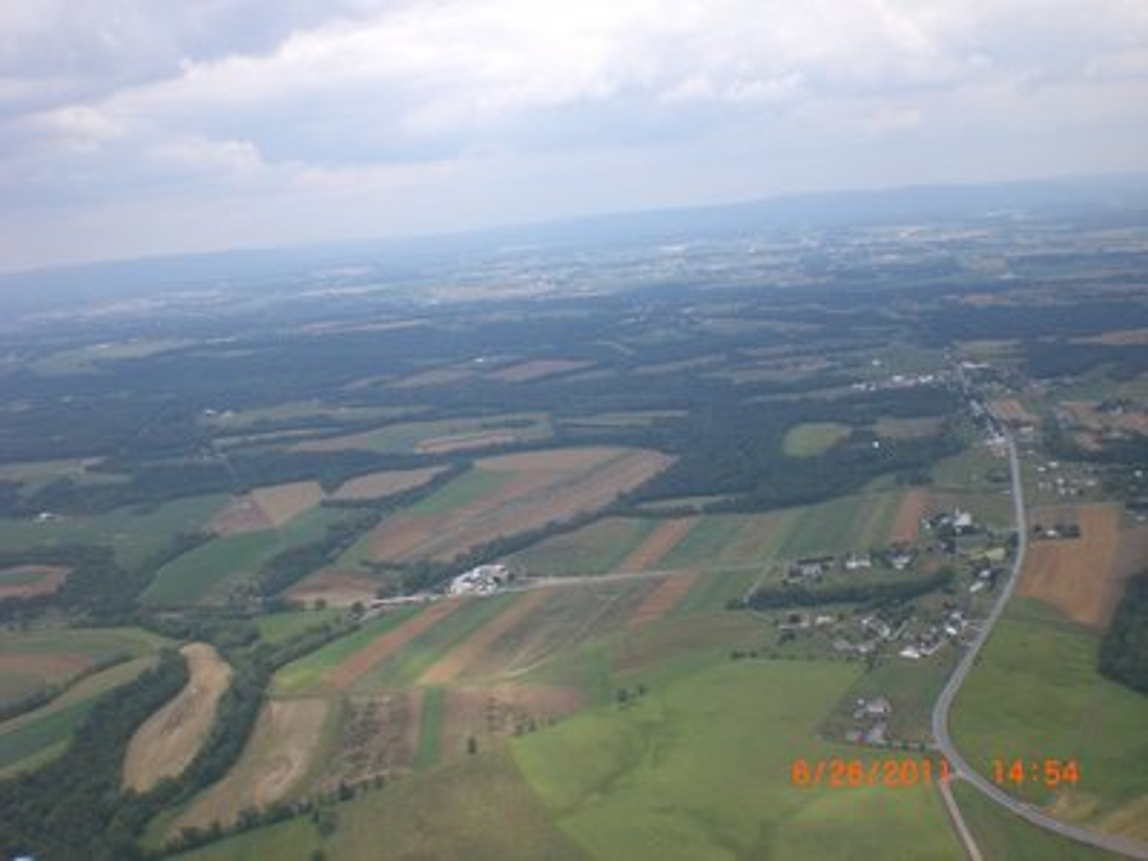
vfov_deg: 37.7
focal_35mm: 38
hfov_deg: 49.0
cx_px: 574
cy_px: 430
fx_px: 1260
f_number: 4.4
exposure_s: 1/400
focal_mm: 6.3
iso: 50
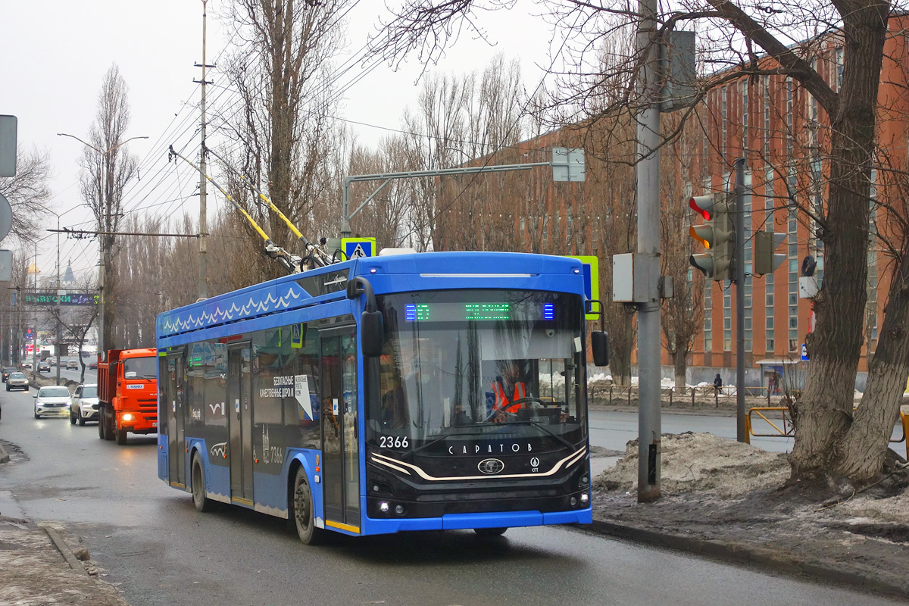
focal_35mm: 49
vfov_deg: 27.5
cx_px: 454
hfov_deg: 40.3
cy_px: 303
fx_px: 1237
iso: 250
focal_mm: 18.23
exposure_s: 1/500
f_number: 3.2
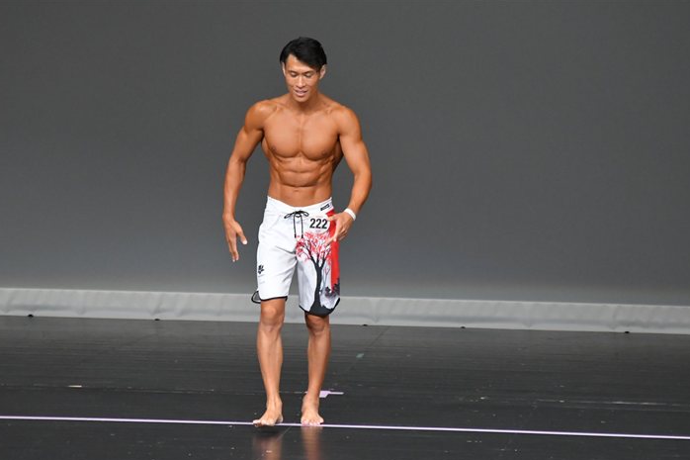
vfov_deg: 3.6
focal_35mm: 383
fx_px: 7339
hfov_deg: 5.4
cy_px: 254
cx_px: 344
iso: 5000
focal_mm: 230
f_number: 5.6
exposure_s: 1/400
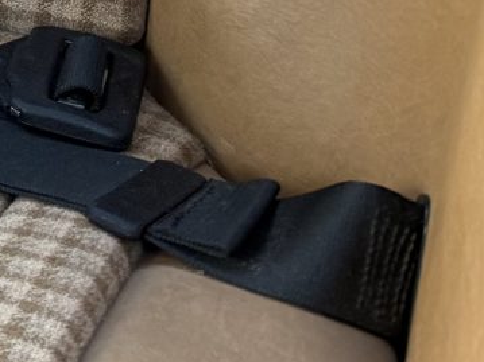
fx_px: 1915
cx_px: -723
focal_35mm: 137
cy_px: -432
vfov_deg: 9.8
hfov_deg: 11.5
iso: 160
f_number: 1.78
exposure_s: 1/121
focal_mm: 6.76
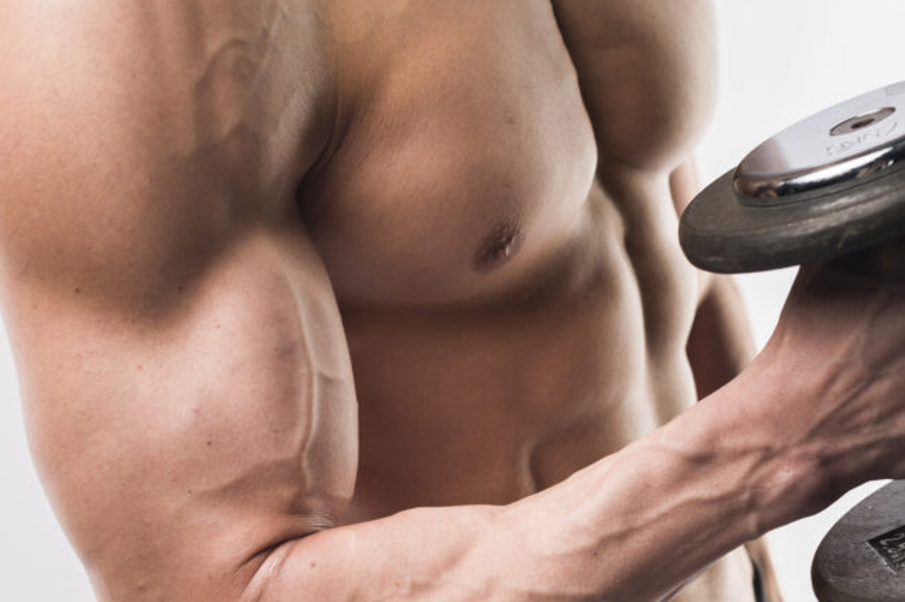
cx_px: 560
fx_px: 2010
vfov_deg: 16.9
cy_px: 471
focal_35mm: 80
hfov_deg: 25.3
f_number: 5
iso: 100
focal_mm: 50
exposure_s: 1/125
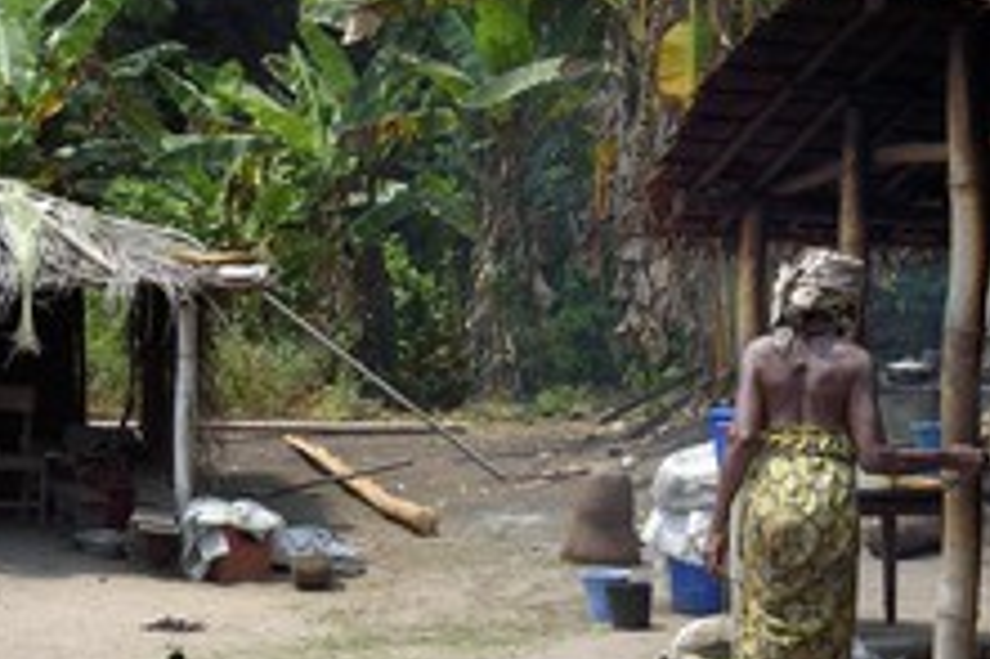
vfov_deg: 22.9
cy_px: 417
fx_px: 1621
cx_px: 269
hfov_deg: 33.4
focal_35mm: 59
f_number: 13
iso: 200
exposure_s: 1/160
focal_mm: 31
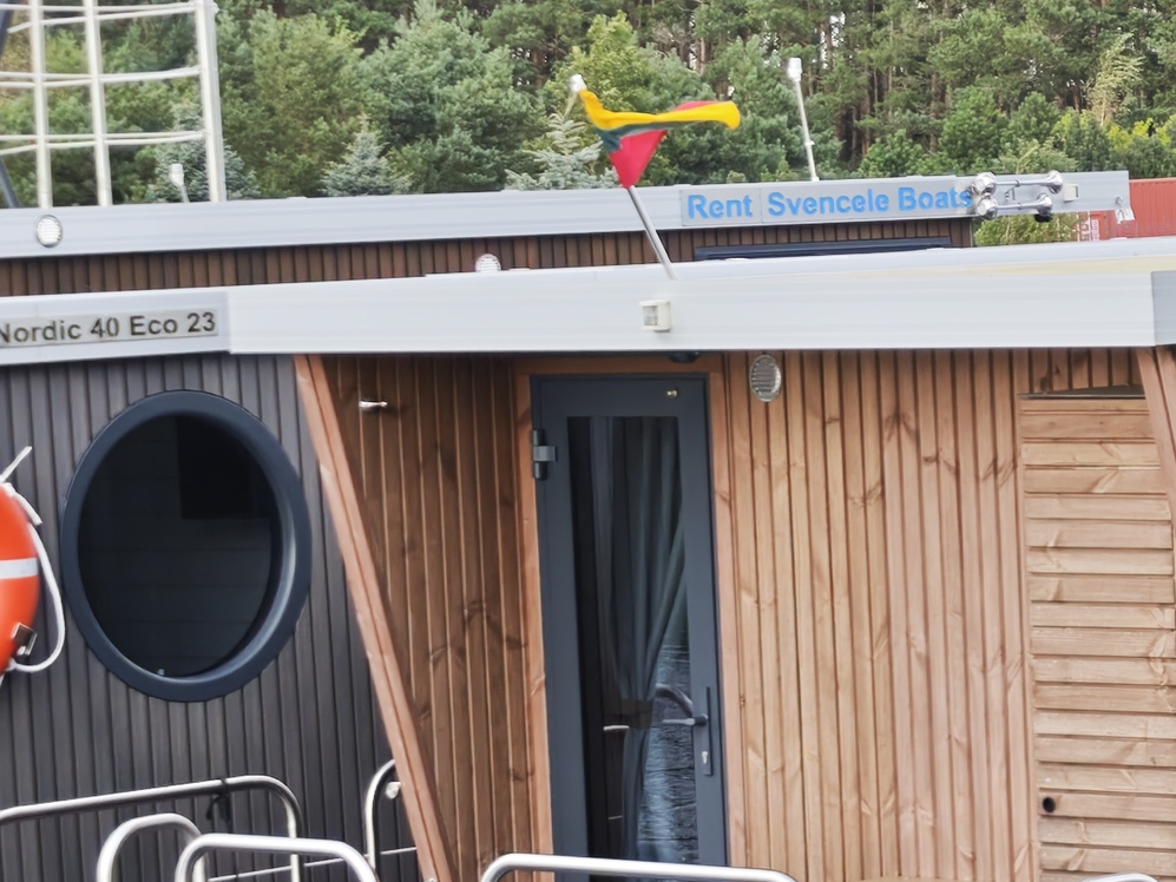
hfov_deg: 11.5
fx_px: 5708
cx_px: 1446
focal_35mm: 168
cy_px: 818
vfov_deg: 8.8
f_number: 1.63
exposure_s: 1/620
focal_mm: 8.72
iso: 50
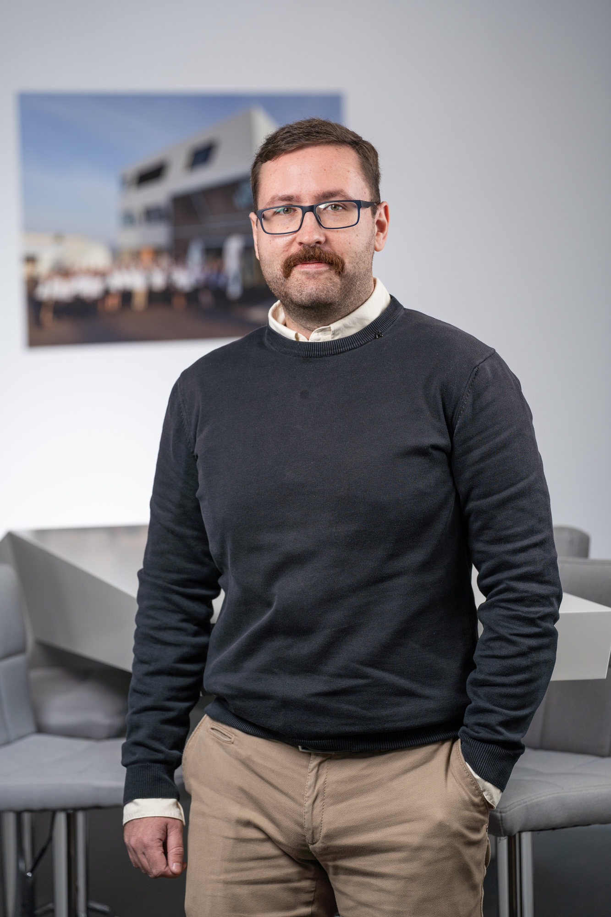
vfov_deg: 15.8
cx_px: 306
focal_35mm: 130
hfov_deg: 10.5
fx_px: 3310
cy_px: 458
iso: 100
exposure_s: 1/250
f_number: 4.5
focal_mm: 130
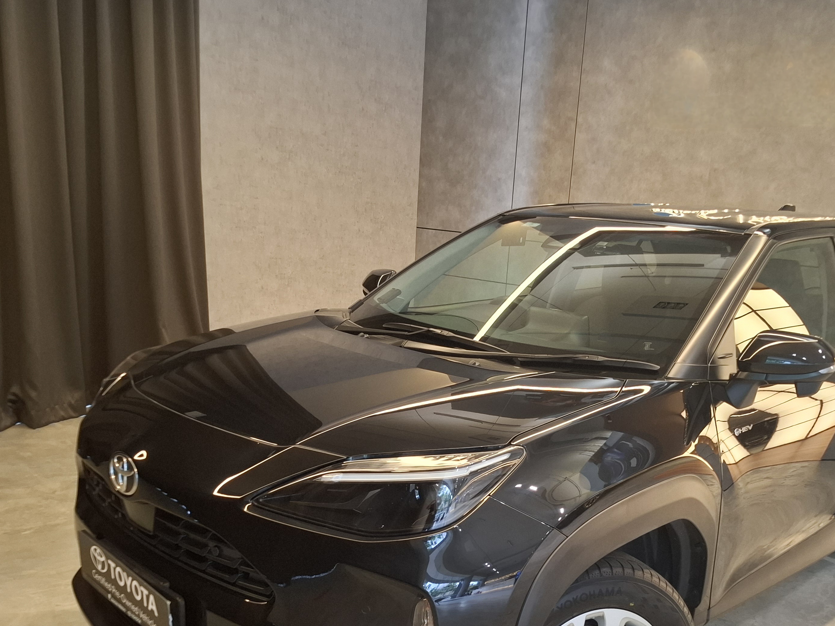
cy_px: 437
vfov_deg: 41.0
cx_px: 509
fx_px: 820
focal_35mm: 34
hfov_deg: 53.5
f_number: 1.8
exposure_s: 1/50
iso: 200
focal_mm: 5.54
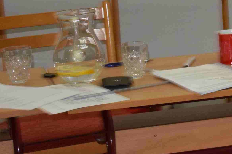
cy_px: 18
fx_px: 1308
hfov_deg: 9.6
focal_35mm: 203
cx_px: 435
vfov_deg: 6.8
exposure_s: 1/60
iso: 1600
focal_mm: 35
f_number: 5.6
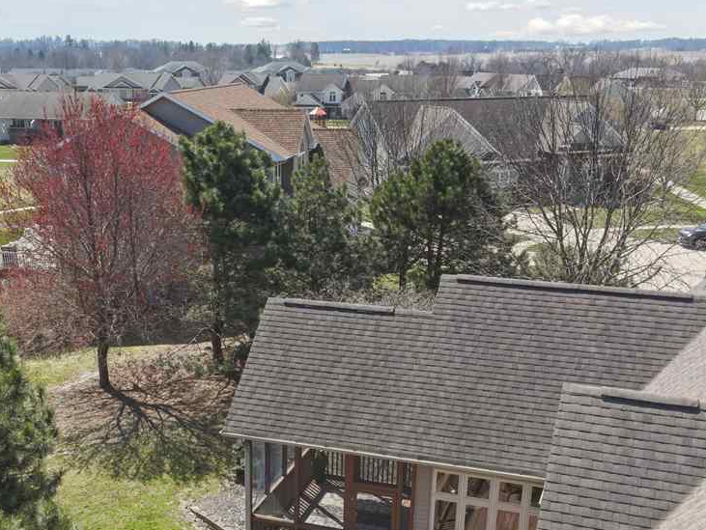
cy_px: 413
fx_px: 857
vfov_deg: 33.5
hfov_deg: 44.5
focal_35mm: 42
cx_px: 280
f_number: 2.8
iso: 100
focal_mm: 4.5
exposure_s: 1/350
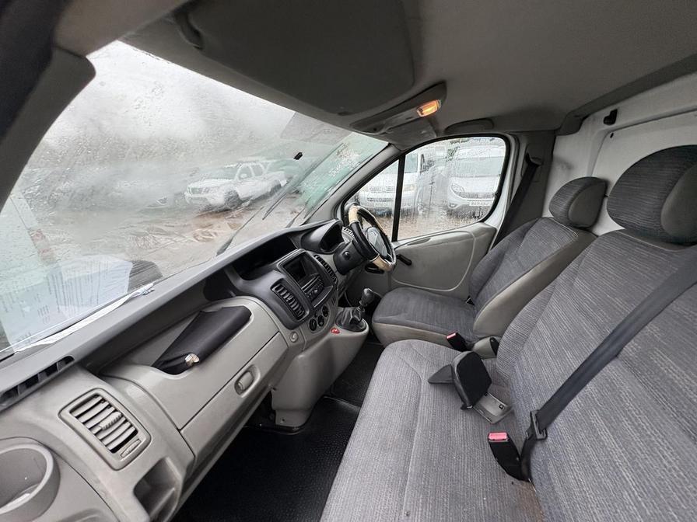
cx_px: 348
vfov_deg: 85.7
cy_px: 261
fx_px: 282
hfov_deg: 102.1
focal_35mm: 14
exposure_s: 1/85
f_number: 2.2
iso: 250
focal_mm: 2.22
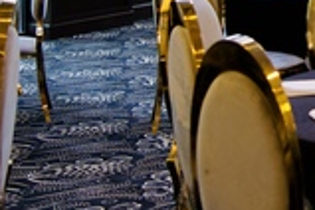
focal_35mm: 132
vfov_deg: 10.1
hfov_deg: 14.2
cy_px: -99
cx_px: 509
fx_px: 1155
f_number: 3.5
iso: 1600
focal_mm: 35
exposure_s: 1/160
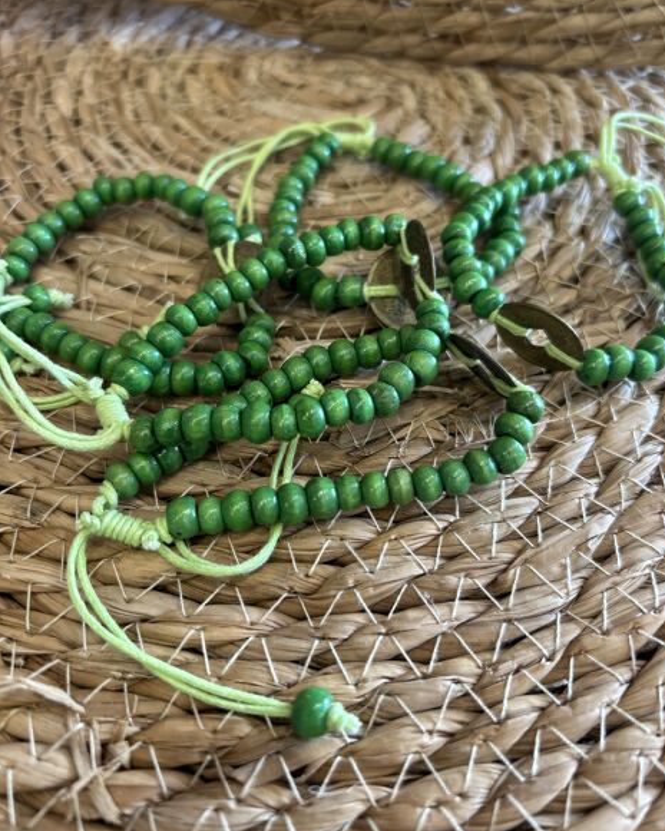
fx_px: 689
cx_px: 343
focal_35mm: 28
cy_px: 408
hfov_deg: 51.5
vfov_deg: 62.2
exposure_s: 1/50
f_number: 1.5
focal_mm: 5.7
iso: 80
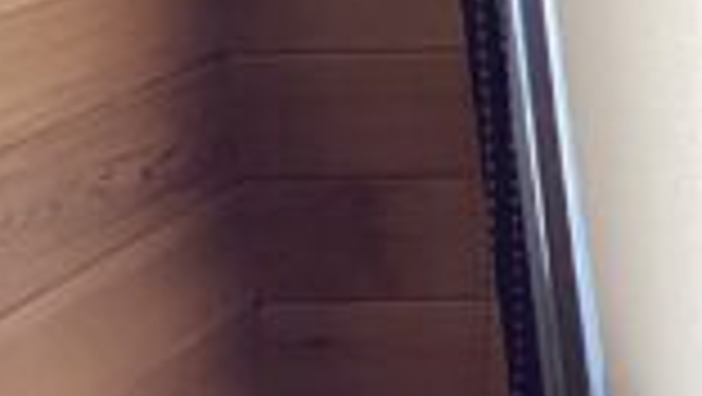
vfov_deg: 7.1
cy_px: 720
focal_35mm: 166
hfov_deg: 11.4
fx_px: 3092
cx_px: 1503
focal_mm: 3.3
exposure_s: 1/60
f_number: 2.4
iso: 80
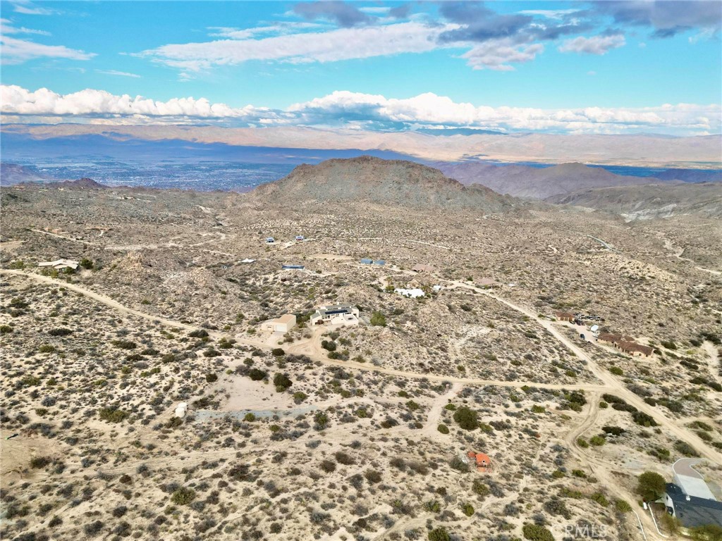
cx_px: 361
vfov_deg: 56.8
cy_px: 270
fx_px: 501
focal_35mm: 24
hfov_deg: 71.6
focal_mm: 6.72
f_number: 1.7
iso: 200
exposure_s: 1/2500
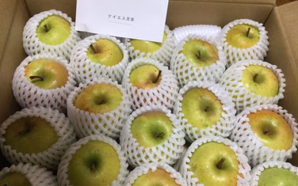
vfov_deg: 36.2
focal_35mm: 35
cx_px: 150
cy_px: 110
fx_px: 284
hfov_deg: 55.3
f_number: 2.4
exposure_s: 1/30
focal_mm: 3.3
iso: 100
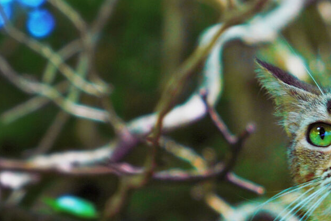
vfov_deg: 4.9
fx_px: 2553
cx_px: 353
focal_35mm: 278
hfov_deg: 7.4
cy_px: 107
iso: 100
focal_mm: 48.3
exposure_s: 1/60
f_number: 2.8
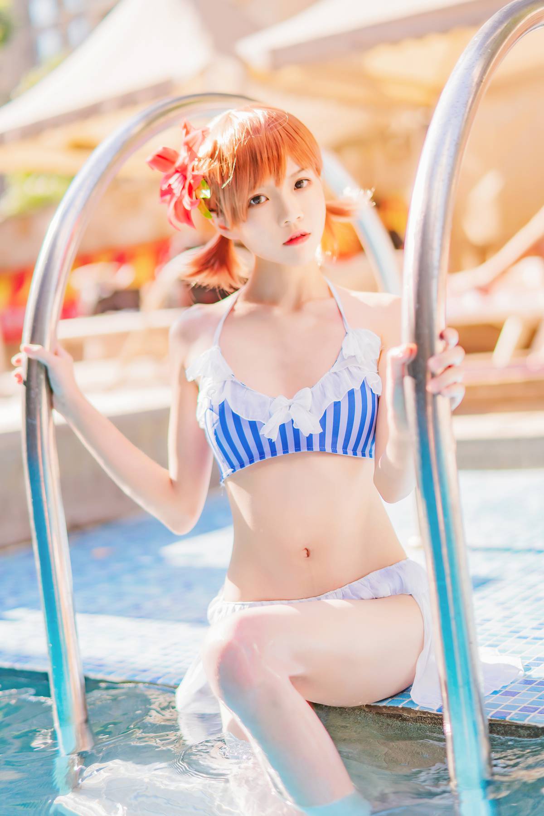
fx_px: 1133
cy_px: 408
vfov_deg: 39.6
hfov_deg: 27.0
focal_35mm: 50
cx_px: 272
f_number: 1.4
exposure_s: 1/2000
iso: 125
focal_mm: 50
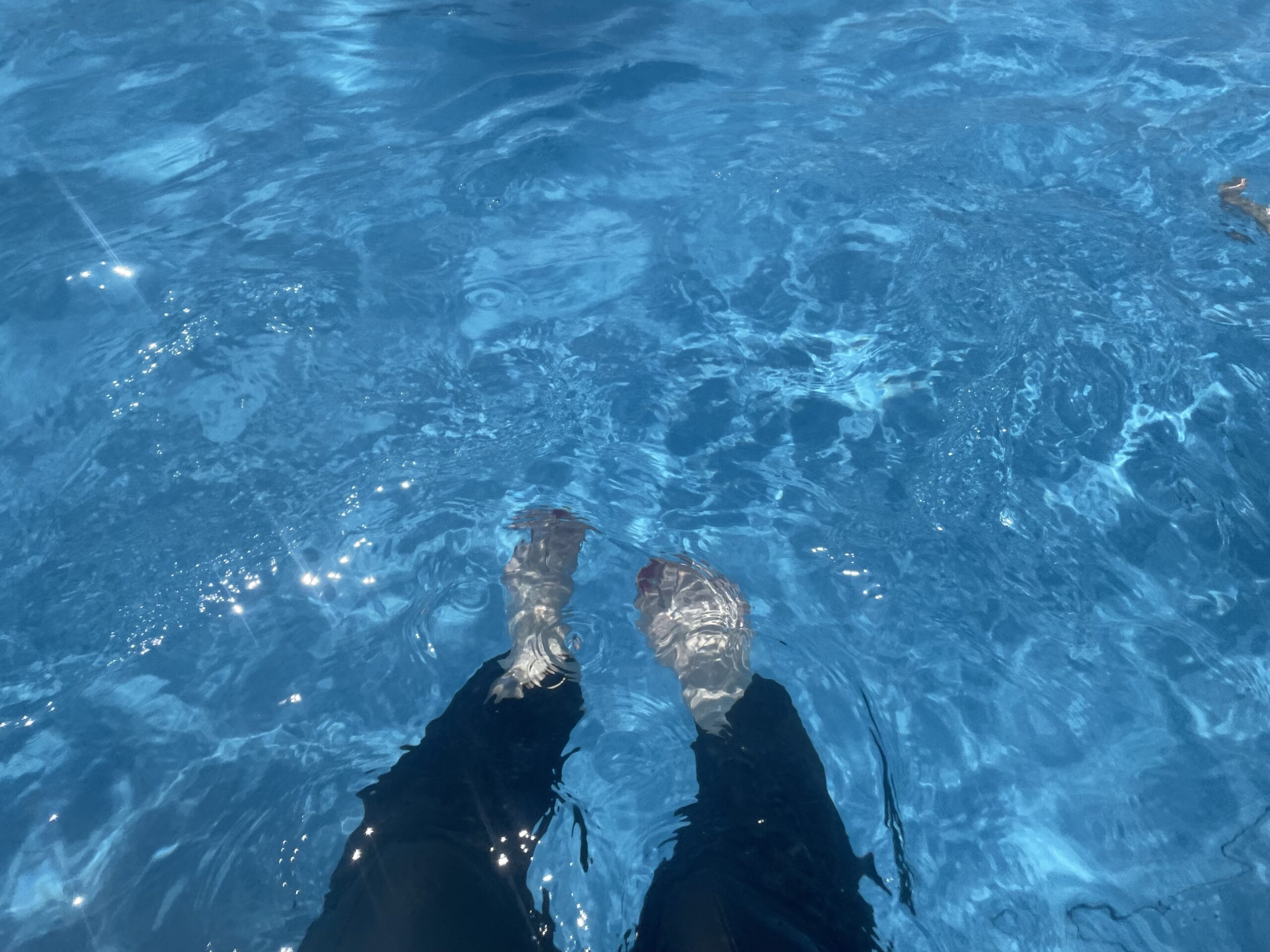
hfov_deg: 67.3
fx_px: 954
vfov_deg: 53.1
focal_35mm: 26
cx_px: 635
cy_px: 476
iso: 32
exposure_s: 1/8403
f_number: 1.6
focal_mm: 4.2
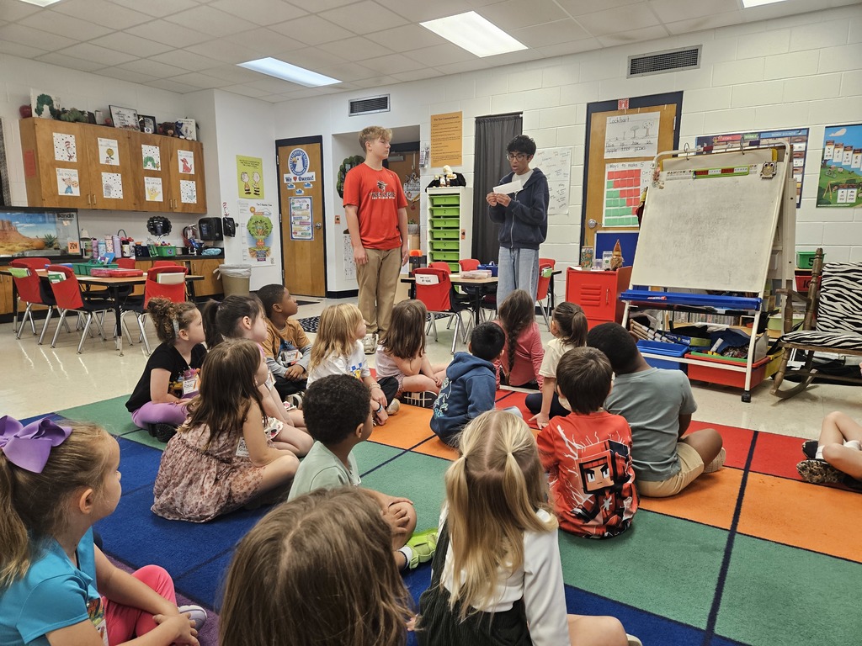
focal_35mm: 23
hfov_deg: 73.9
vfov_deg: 58.9
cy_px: 323
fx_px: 573
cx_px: 431
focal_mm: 5.4
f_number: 1.8
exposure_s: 1/120
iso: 320
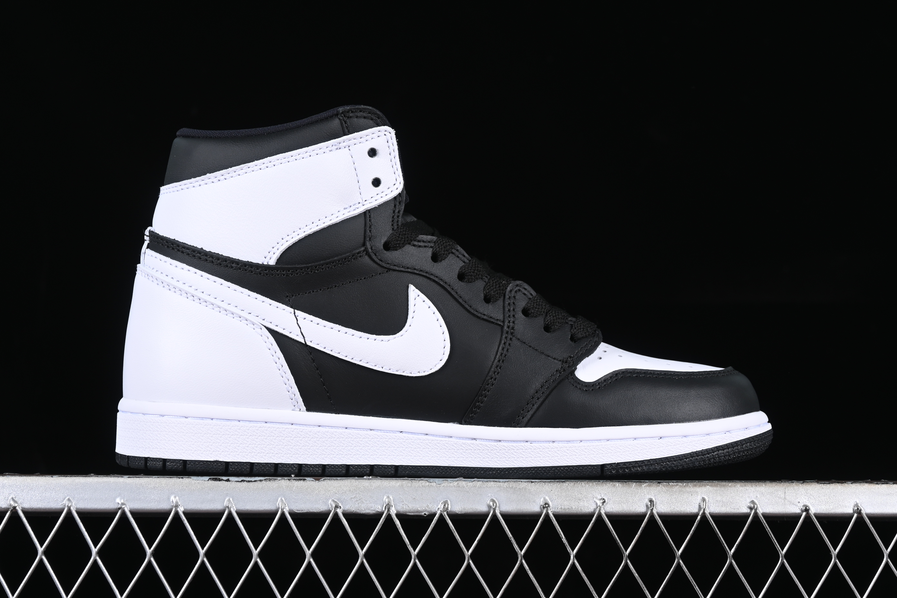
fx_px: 1869
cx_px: 448
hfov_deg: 27.0
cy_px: 299
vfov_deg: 18.2
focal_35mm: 75
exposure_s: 1/60
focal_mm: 50
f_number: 7.1
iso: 160
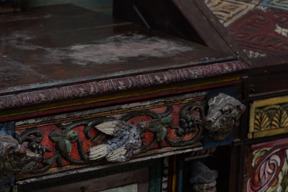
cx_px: 32
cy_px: 114
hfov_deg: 17.1
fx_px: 944
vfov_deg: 11.6
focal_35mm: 118
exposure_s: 1/125
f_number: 4
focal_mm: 64
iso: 1250
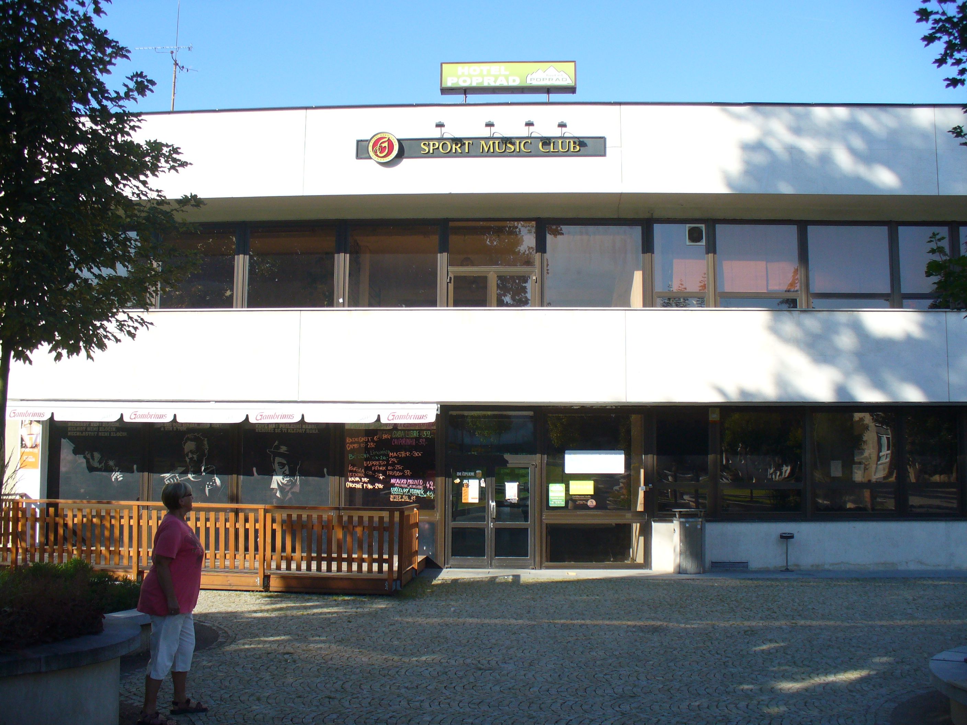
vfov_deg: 38.7
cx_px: 484
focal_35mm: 37
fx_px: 1034
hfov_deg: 50.1
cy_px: 362
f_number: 5.6
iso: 80
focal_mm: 6.1
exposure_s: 1/160
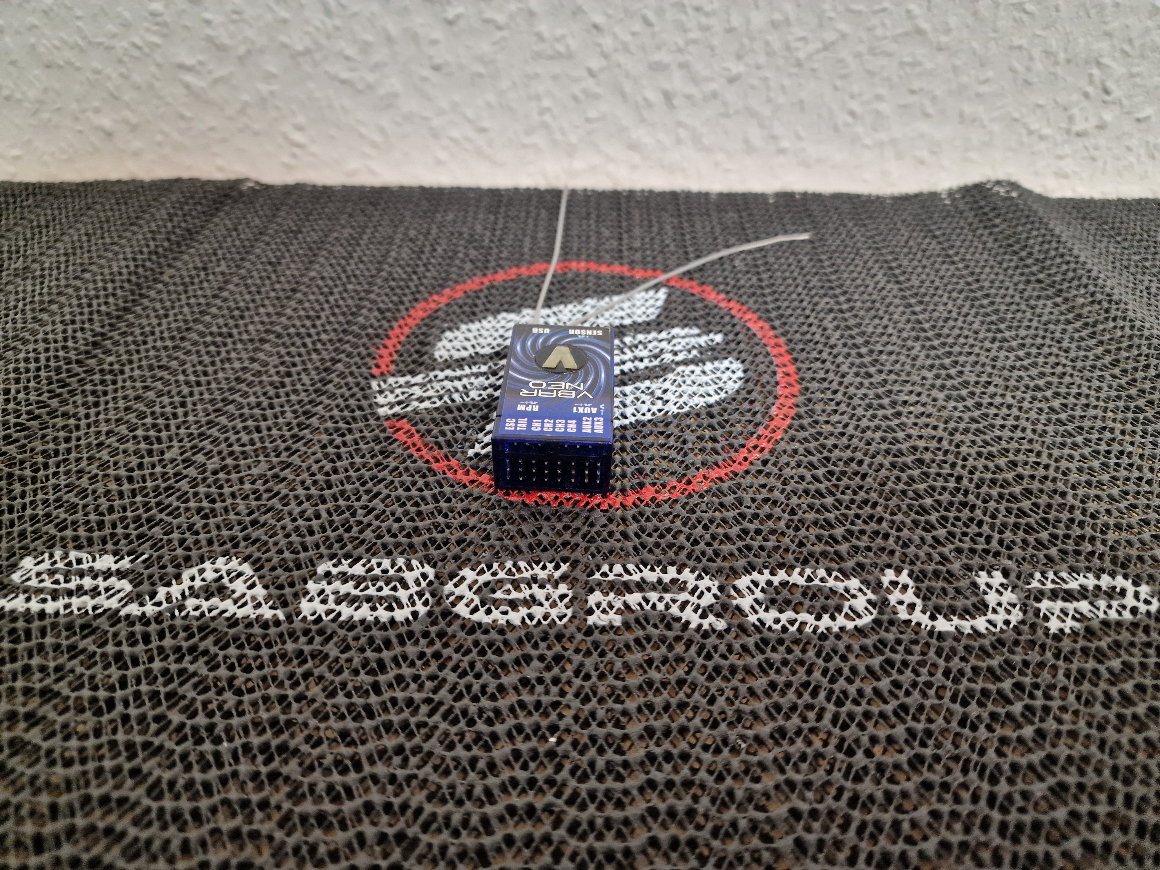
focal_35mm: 23
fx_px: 771
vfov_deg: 58.9
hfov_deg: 73.9
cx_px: 580
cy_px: 435
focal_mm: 6.4
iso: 640
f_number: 1.8
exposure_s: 1/25
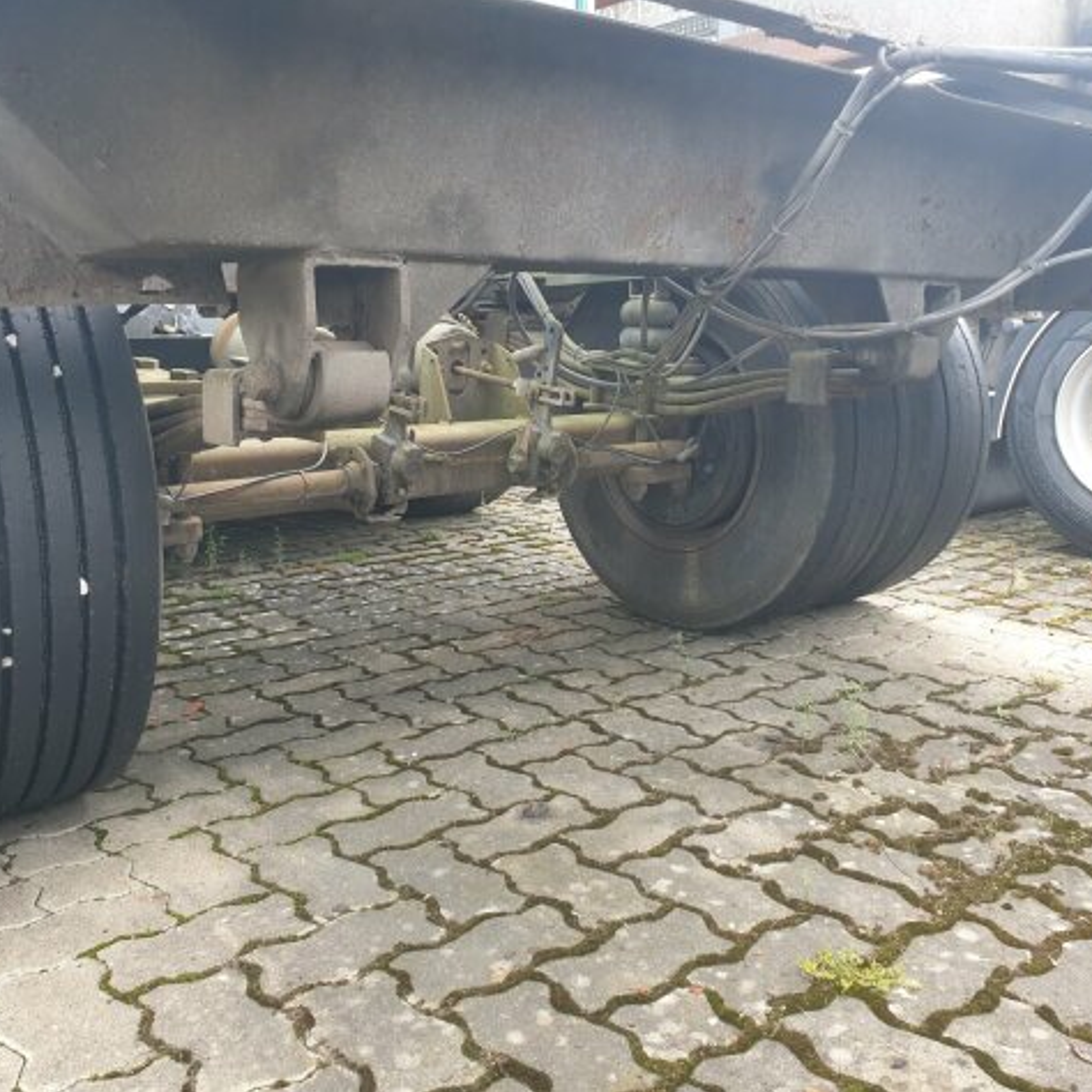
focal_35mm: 31
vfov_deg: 52.5
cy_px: 544
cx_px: 537
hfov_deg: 52.5
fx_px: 1106
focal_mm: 4.3
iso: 80
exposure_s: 1/100
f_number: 2.4
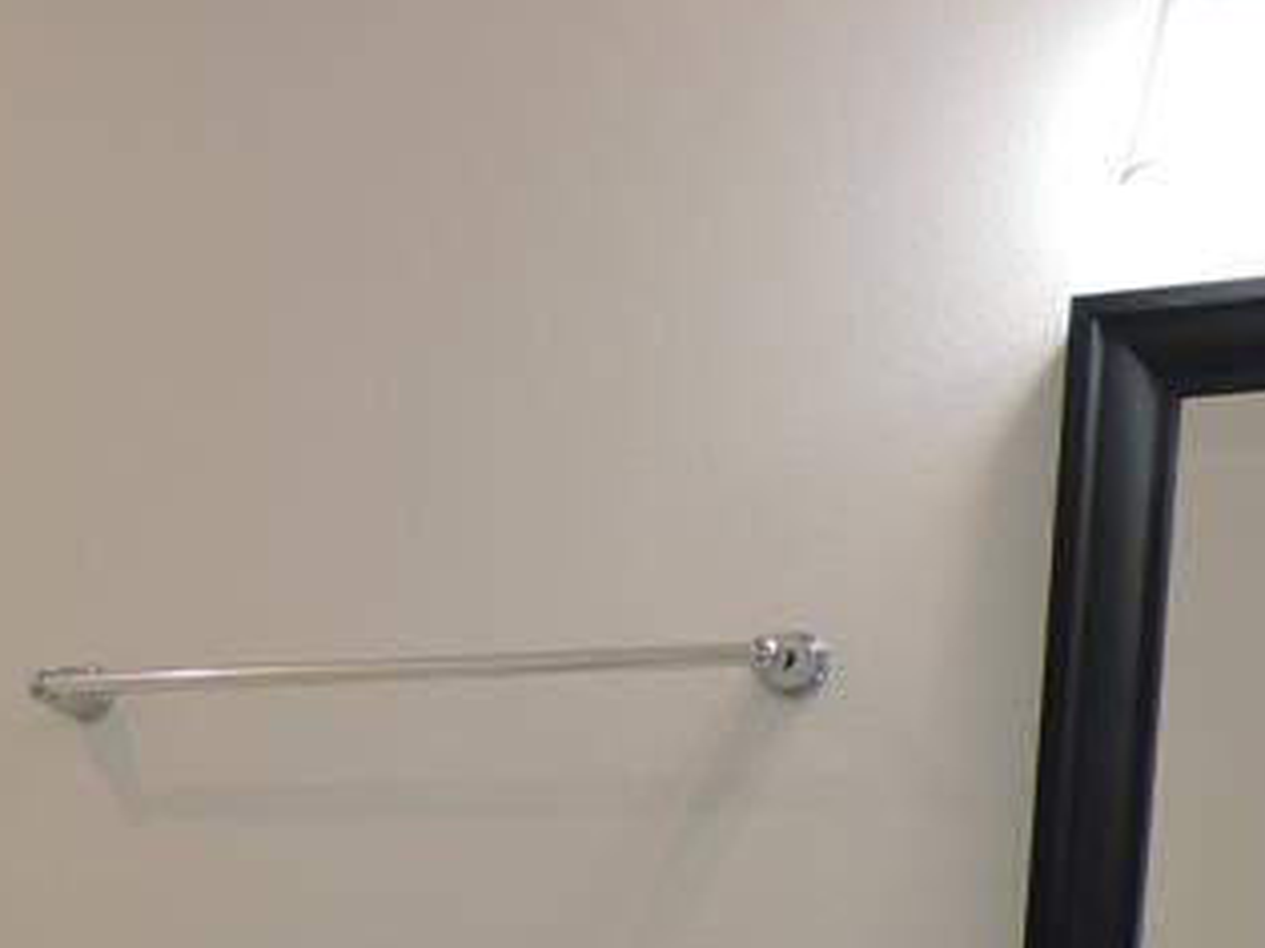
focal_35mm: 78
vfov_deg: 17.6
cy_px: 1245
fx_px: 2849
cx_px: -245
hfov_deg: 23.0
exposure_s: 1/50
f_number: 3
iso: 100
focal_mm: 4.3
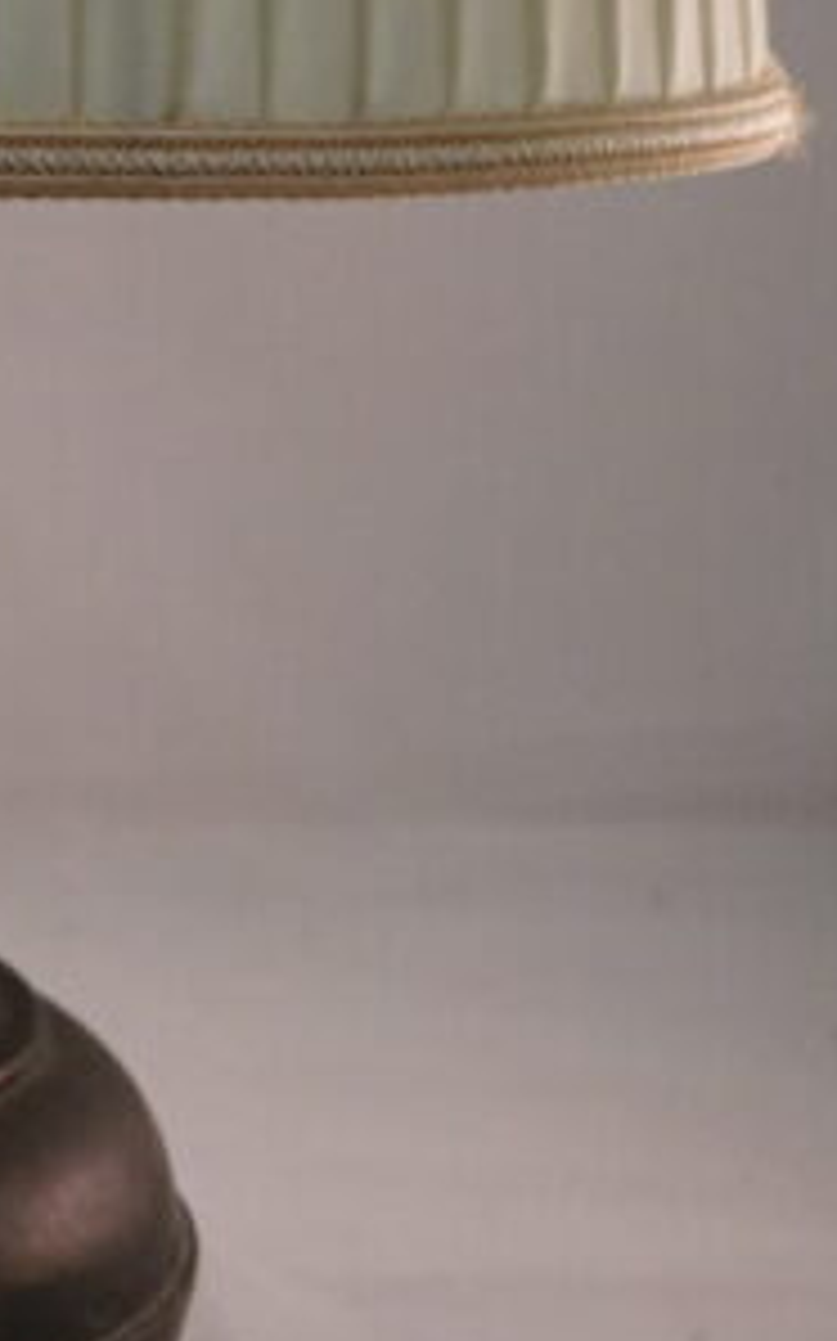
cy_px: 4
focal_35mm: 125
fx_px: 4550
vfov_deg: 16.4
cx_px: -439
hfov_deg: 10.2
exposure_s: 1/160
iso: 2000
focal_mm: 27
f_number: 4.5
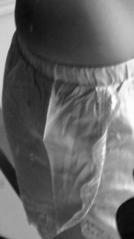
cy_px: -142
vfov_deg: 13.7
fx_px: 915
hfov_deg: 8.4
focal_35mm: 145
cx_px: 96
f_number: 2.4
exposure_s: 1/24
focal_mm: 4.12
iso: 50
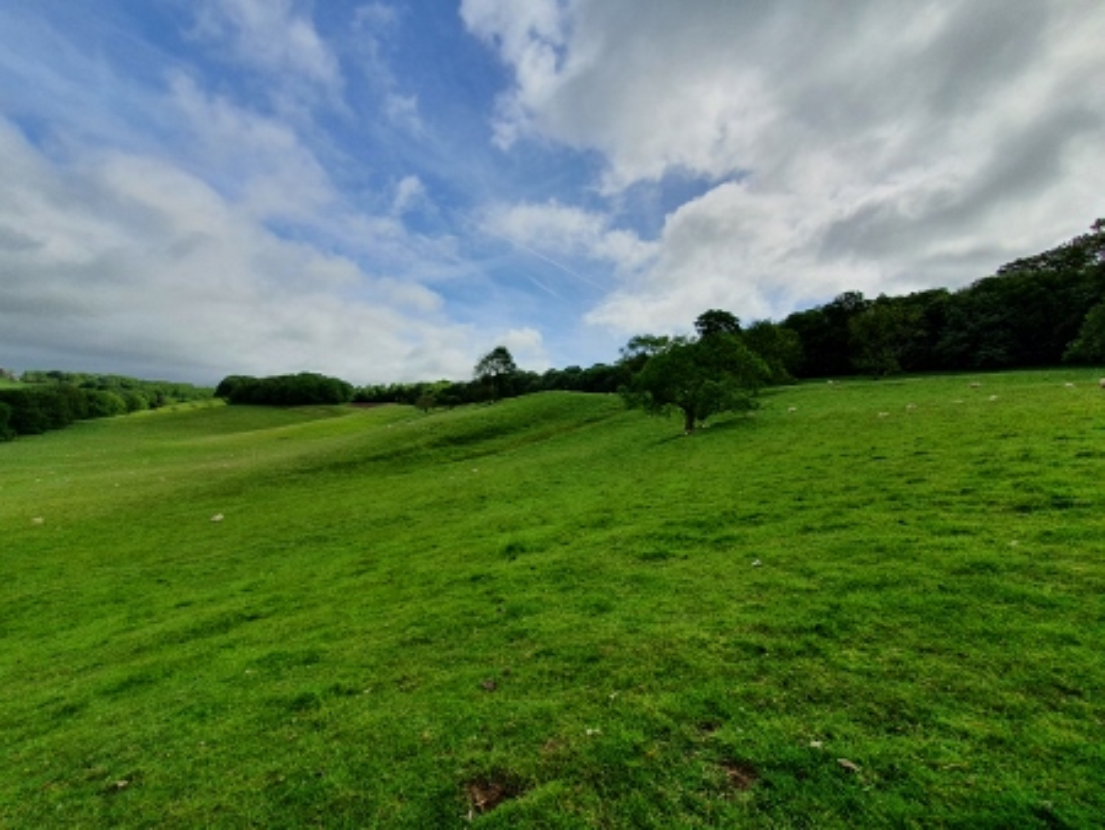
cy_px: 415
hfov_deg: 106.2
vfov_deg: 90.0
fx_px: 415
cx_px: 552
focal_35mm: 13
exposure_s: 1/2528
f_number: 2.2
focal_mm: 1.8
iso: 50
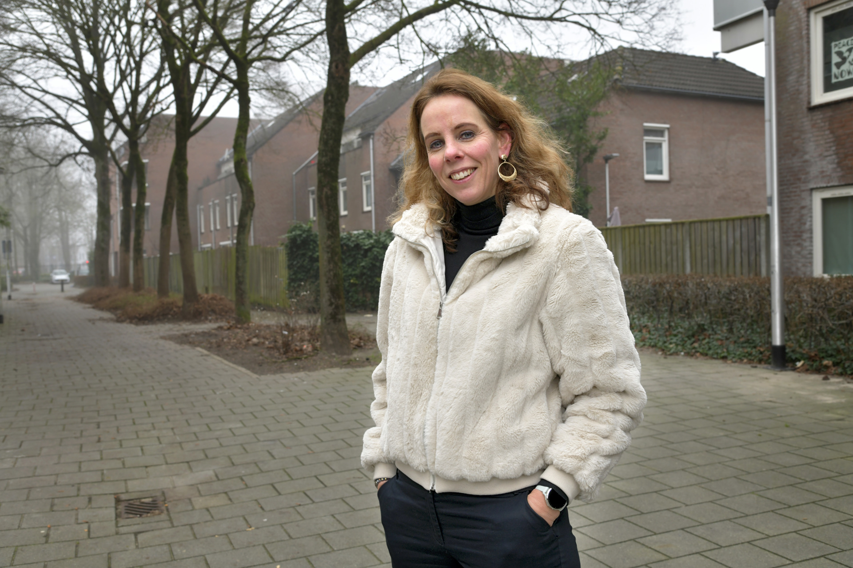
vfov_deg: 38.9
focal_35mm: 34
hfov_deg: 55.8
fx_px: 806
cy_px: 284
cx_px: 426
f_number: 8
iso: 250
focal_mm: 34
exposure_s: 1/80
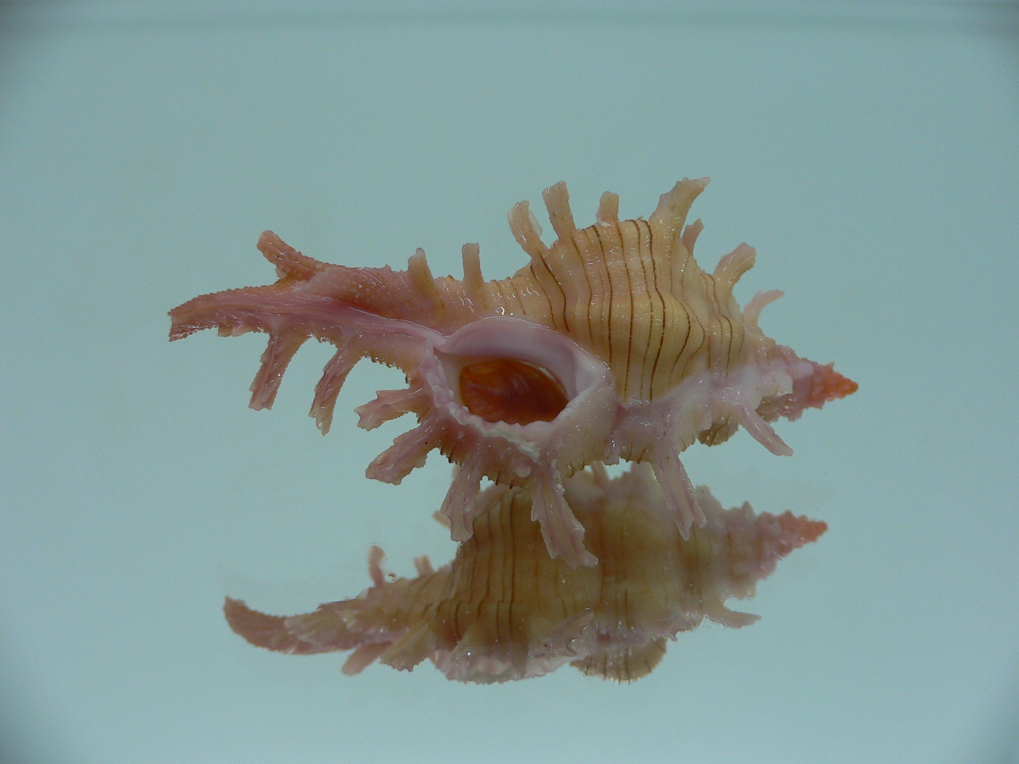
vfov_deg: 40.7
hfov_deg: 52.6
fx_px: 1030
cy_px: 382
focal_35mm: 35
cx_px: 510
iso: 80
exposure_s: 1/60
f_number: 2.8
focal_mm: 4.6
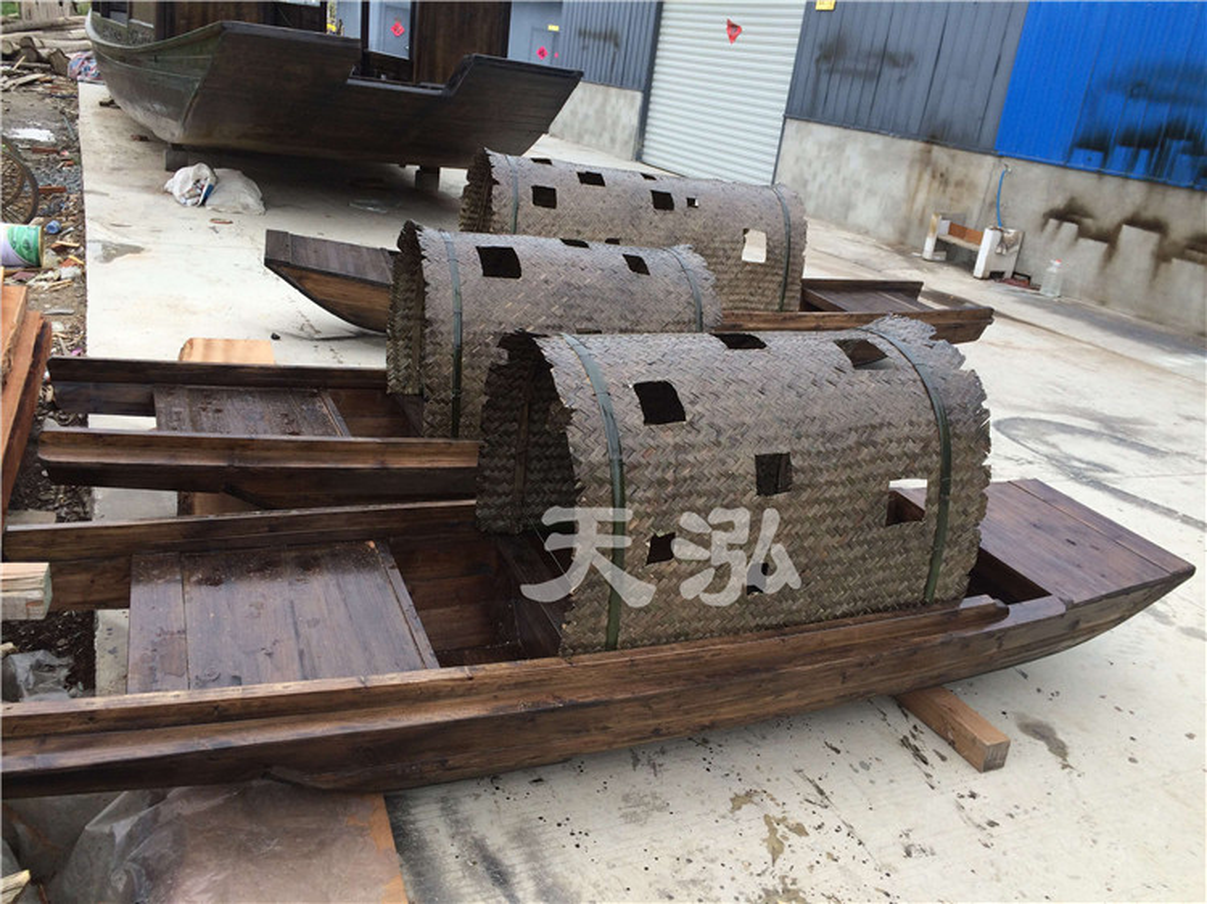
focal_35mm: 29
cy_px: 452
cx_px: 604
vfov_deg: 48.2
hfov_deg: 61.7
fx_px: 1011
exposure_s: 1/283
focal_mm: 4.15
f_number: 2.2
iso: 32
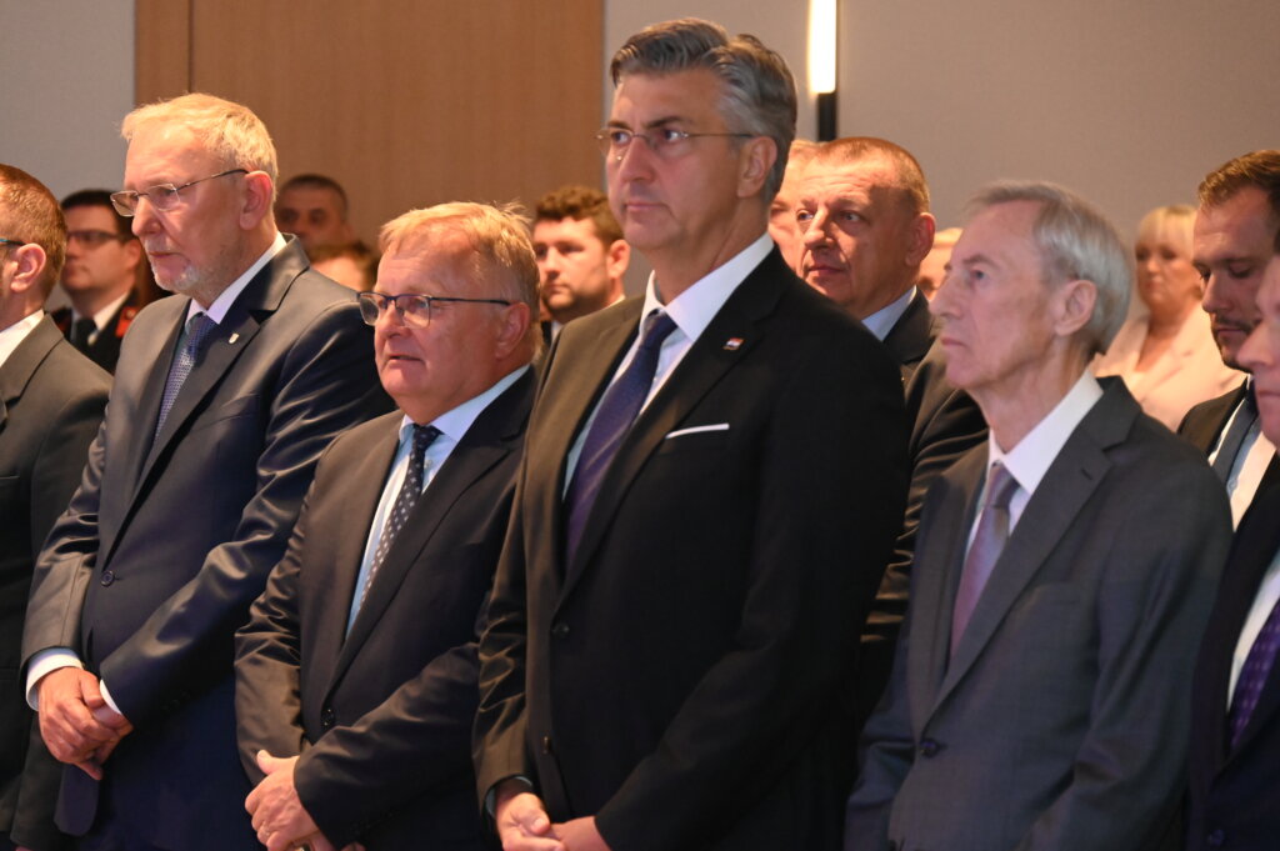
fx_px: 5329
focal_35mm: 150
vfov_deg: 9.1
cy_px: 426
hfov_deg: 13.7
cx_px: 640
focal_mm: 150
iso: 11400
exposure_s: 1/160
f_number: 6.3
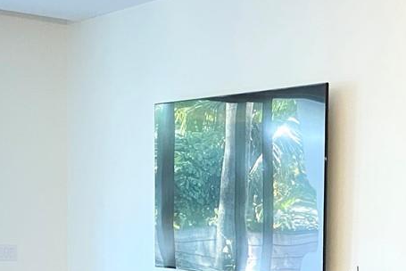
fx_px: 1072
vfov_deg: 13.8
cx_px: 395
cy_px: 359
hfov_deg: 20.8
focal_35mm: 95
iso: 500
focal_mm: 4.25
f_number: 1.8
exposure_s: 1/40
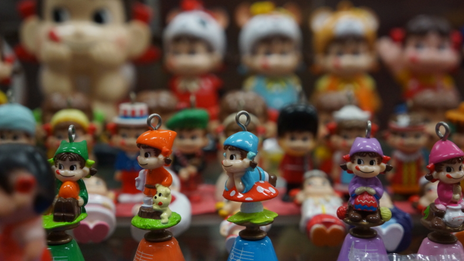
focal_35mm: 52
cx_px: 234
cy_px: 131
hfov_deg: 39.9
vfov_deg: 23.0
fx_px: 640
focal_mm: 33
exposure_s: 1/60
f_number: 4.5
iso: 1250
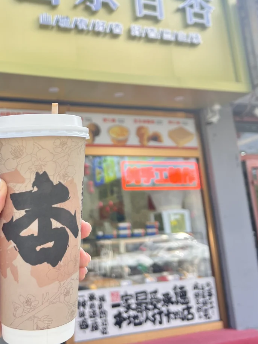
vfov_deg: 45.0
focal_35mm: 41
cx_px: 95
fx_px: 407
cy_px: 110
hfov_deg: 34.9
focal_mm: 5.7
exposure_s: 1/544
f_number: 1.5
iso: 50
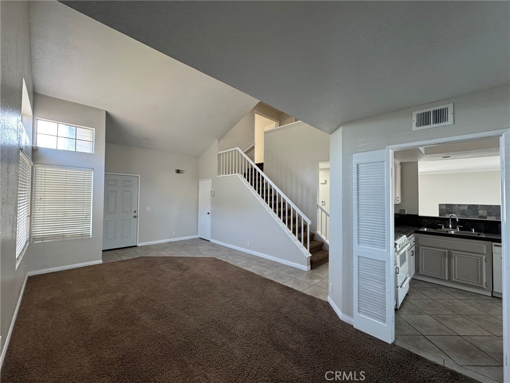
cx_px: 255
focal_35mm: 14
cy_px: 192
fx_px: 206
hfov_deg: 102.1
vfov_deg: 85.7
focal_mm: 2.22
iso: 250
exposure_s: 1/120
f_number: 2.2
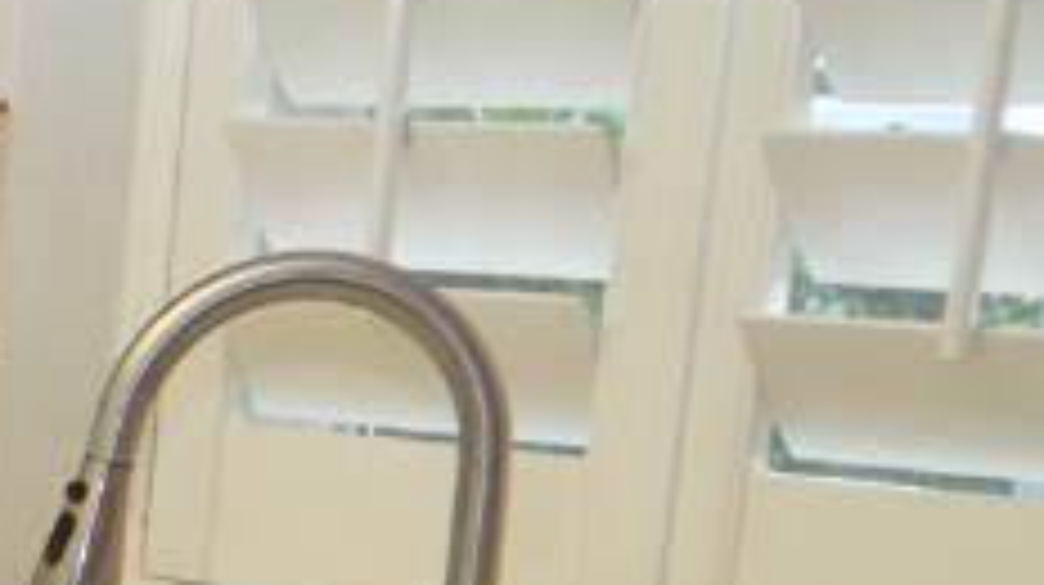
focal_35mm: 122
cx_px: -1040
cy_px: 958
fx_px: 3374
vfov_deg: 9.5
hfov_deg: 14.6
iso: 640
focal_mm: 12
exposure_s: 1/60
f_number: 4
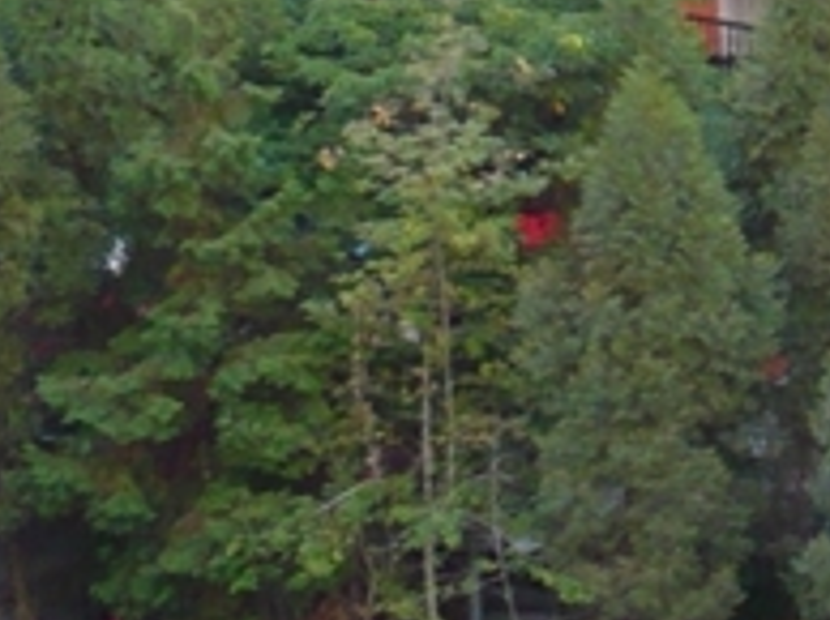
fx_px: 5316
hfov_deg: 8.6
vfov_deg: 6.7
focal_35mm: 222
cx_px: 1425
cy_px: 235
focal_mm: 7
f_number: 3.4
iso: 250
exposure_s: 1/40
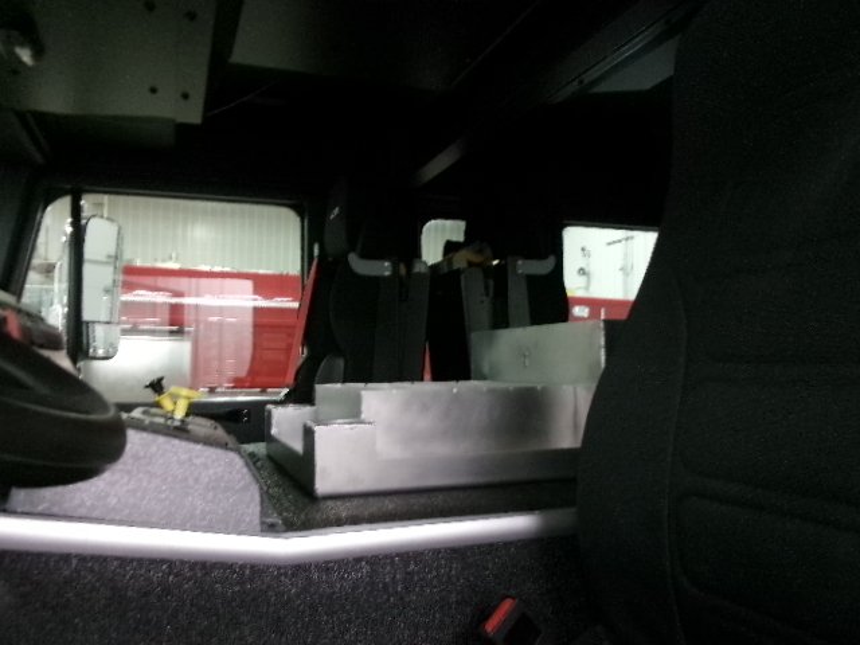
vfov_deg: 49.7
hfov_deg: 63.4
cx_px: 430
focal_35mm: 28
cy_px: 322
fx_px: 696
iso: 719
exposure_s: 1/17
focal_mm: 5.1
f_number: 3.9
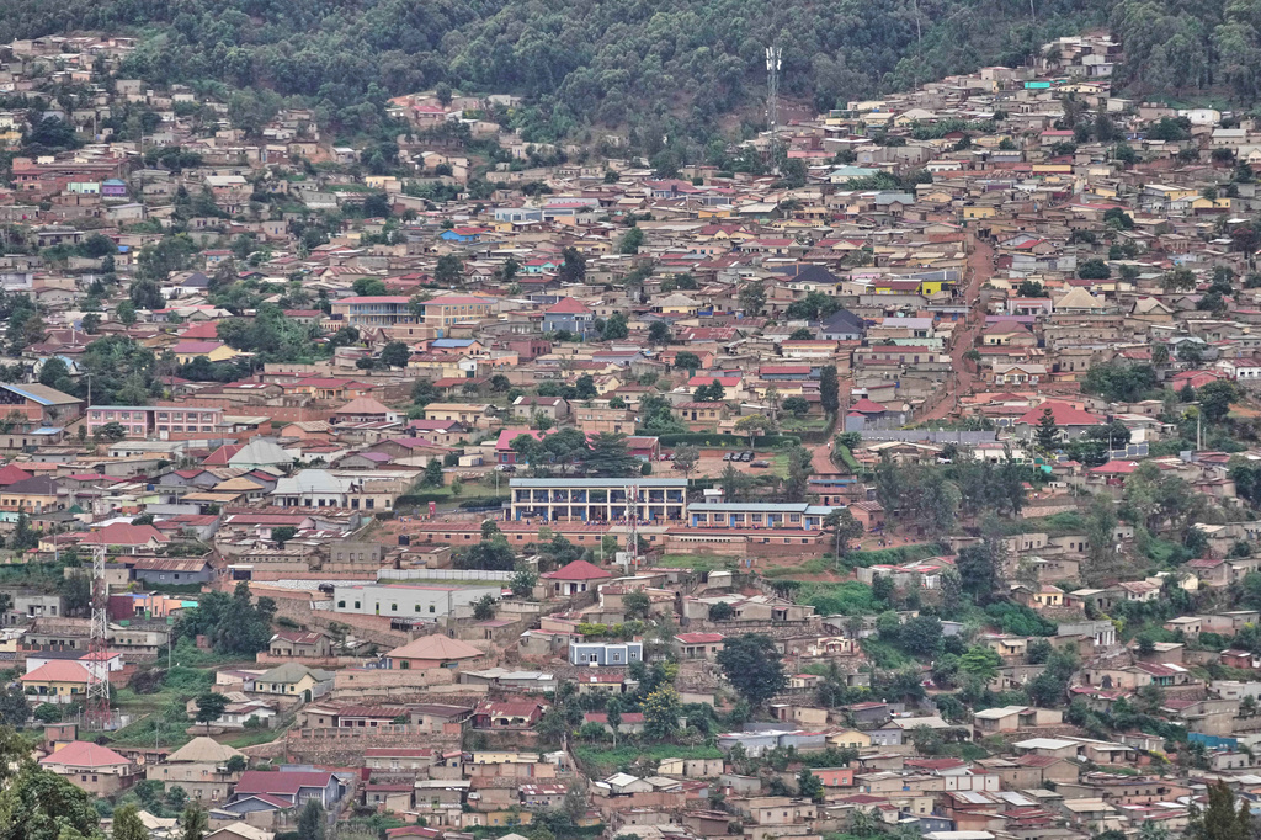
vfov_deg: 6.9
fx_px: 7003
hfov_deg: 10.3
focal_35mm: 200
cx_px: 630
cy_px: 420
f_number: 2.8
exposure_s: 1/5000
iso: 1600
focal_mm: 200
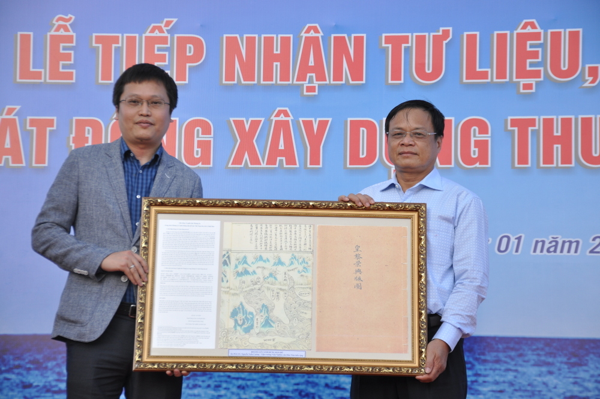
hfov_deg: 19.5
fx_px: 1749
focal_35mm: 105
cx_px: 300
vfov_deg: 13.0
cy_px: 200
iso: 200
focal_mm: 70
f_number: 5
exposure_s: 1/320
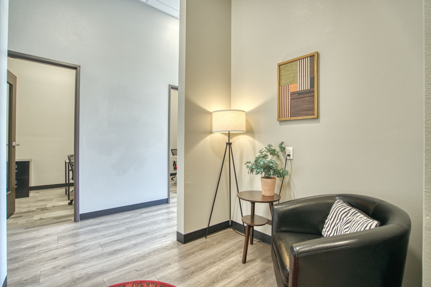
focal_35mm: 16
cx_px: 216
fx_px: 191
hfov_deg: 96.8
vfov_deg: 73.7
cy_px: 144
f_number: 4
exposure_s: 1/50
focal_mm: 16
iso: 500
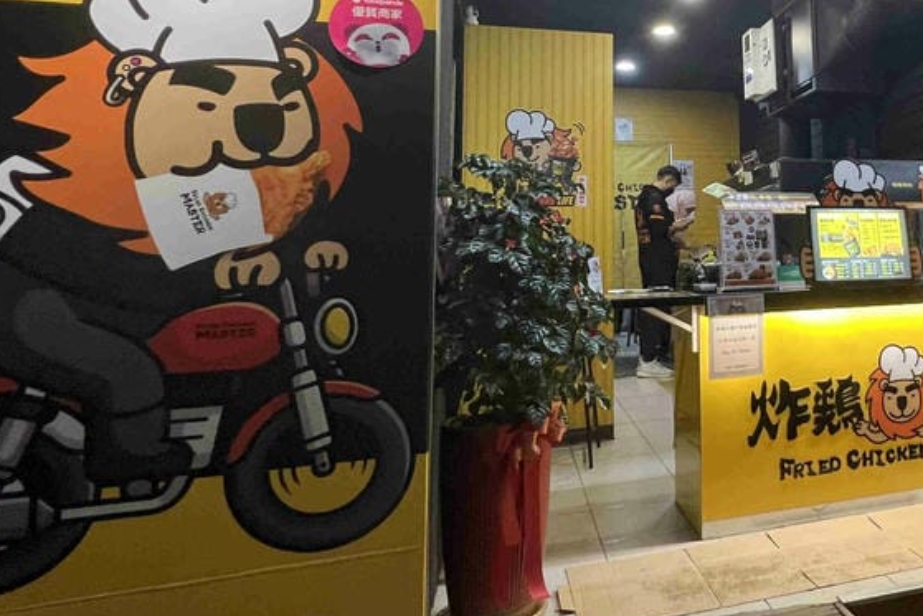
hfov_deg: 55.6
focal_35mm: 29
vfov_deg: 43.7
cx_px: 822
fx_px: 744
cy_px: 162
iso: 200
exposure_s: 1/60
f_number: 1.8
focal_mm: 1.57
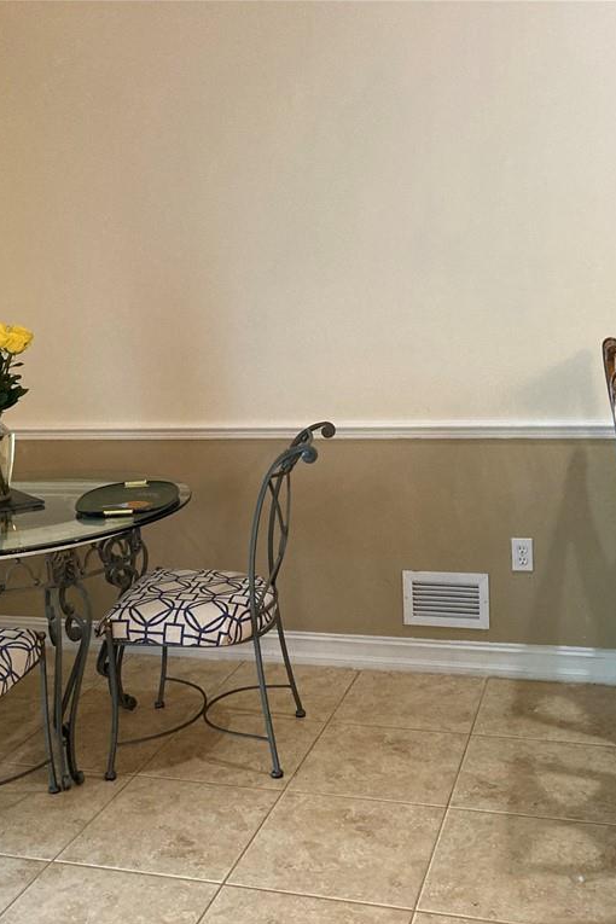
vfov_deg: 49.6
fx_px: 1001
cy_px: 463
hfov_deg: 34.2
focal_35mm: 39
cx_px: 315
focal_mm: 3.99
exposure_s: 1/40
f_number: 1.8
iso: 400
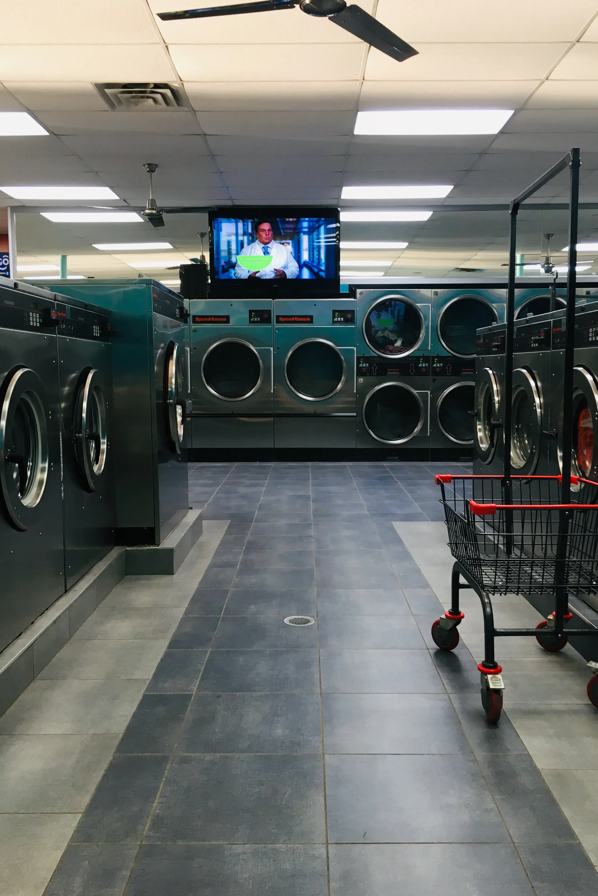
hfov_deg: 42.3
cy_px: 445
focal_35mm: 31
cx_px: 301
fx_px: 772
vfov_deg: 60.3
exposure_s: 1/30
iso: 50
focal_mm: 4.15
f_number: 2.2
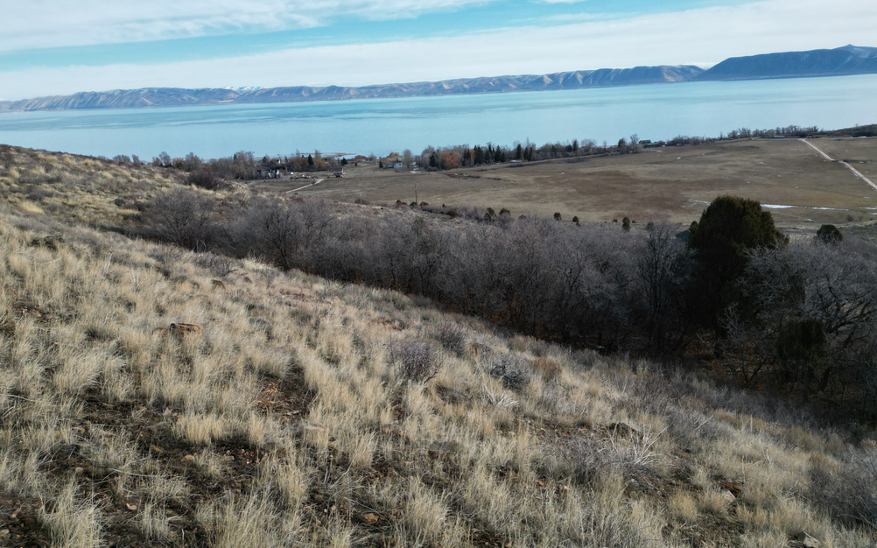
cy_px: 245
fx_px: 621
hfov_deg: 70.4
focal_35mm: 26
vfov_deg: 47.5
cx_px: 442
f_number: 1.7
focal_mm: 6.72
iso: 160
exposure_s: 1/3200
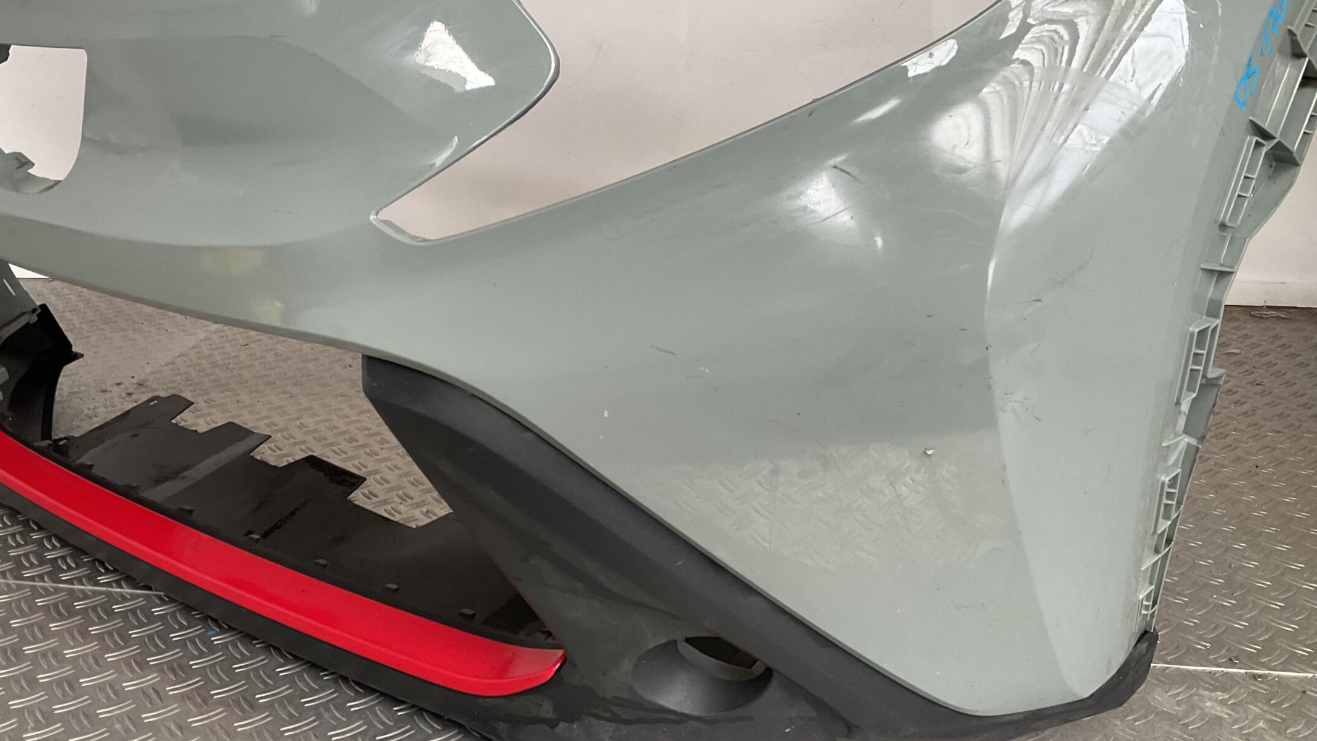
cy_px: 326
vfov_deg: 31.2
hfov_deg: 52.7
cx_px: 602
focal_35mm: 38
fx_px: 1327
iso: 50
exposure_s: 1/50
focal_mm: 3
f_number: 1.8
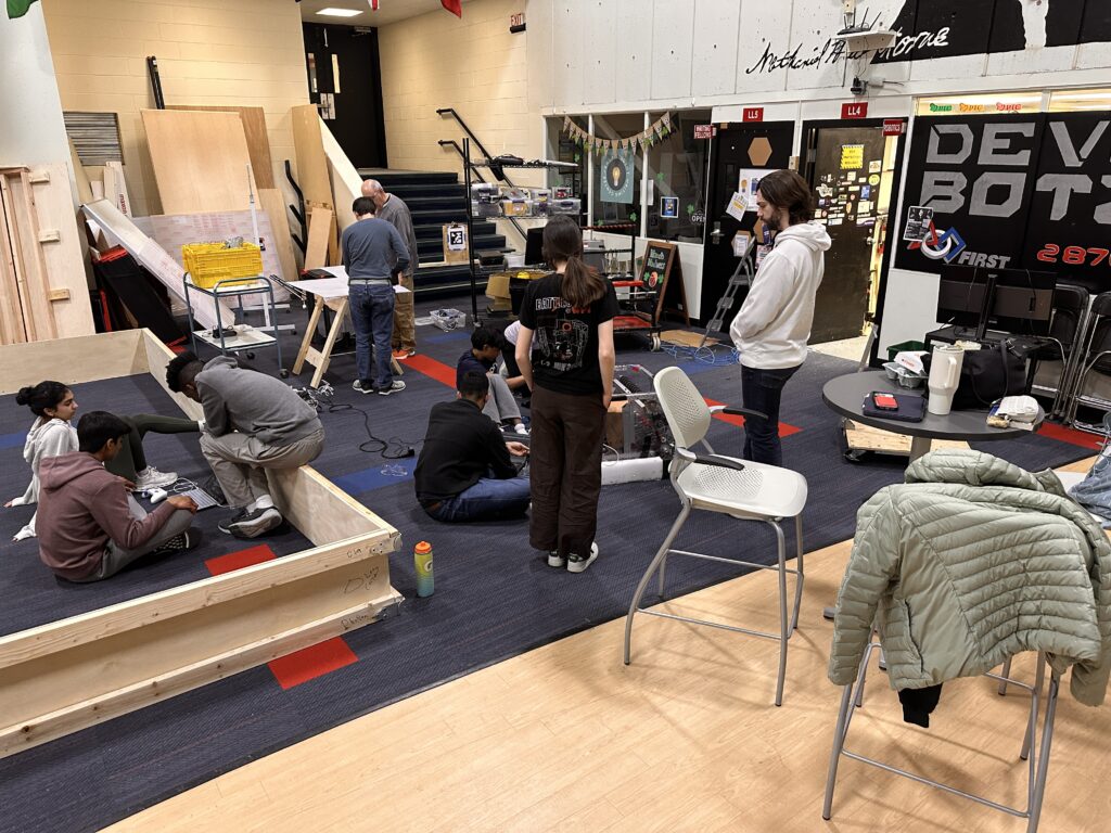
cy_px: 416
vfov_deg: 56.8
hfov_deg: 71.6
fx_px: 770
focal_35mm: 24
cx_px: 556
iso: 320
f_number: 1.78
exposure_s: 1/60
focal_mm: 6.86
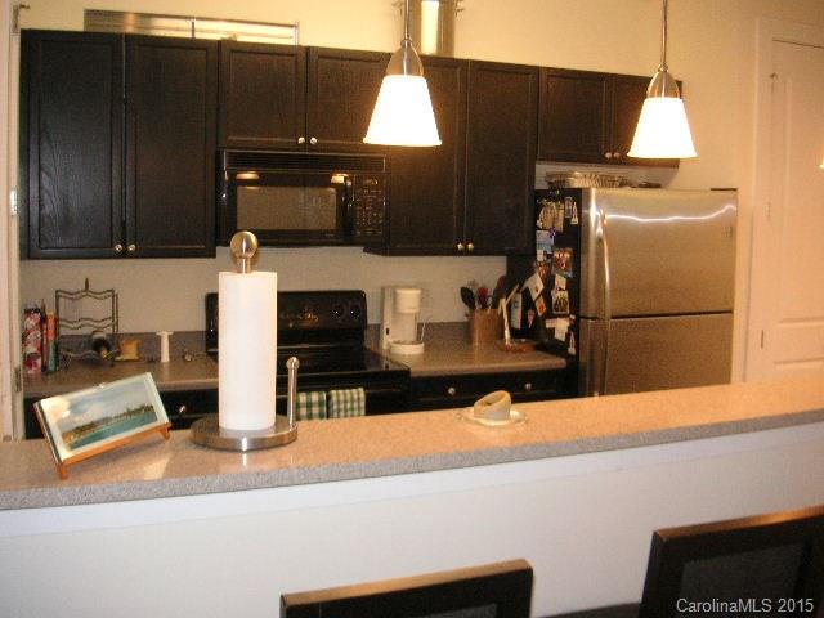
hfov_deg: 50.1
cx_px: 412
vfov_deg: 38.7
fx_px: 881
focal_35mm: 37
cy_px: 309
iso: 160
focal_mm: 6.1
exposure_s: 1/45
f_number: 2.8
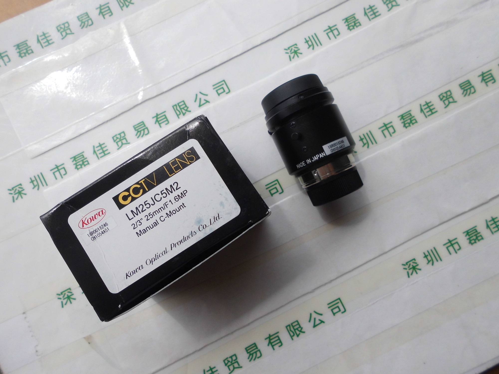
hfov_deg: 67.3
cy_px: 187
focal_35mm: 26
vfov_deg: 53.1
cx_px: 250
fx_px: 375
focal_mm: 4.6
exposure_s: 1/693
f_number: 8
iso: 100
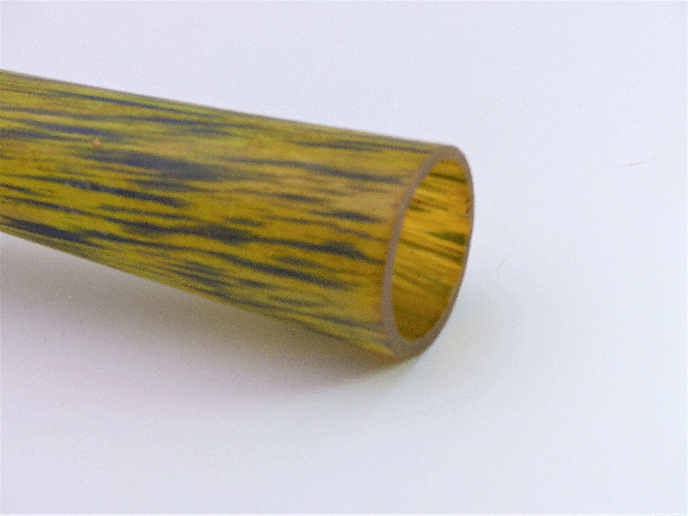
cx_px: 344
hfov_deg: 18.0
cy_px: 258
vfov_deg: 13.6
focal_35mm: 109
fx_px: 2166
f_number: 4
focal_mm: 19.6
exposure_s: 1/500
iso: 100
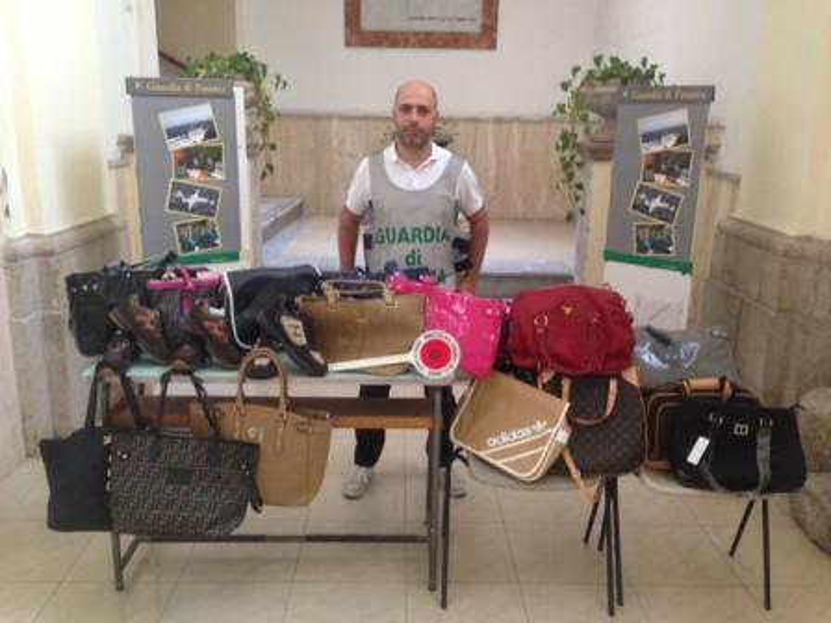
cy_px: 312
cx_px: 416
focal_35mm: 33
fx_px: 792
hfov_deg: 55.4
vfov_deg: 42.9
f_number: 2.4
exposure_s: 1/20
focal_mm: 4.12
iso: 200
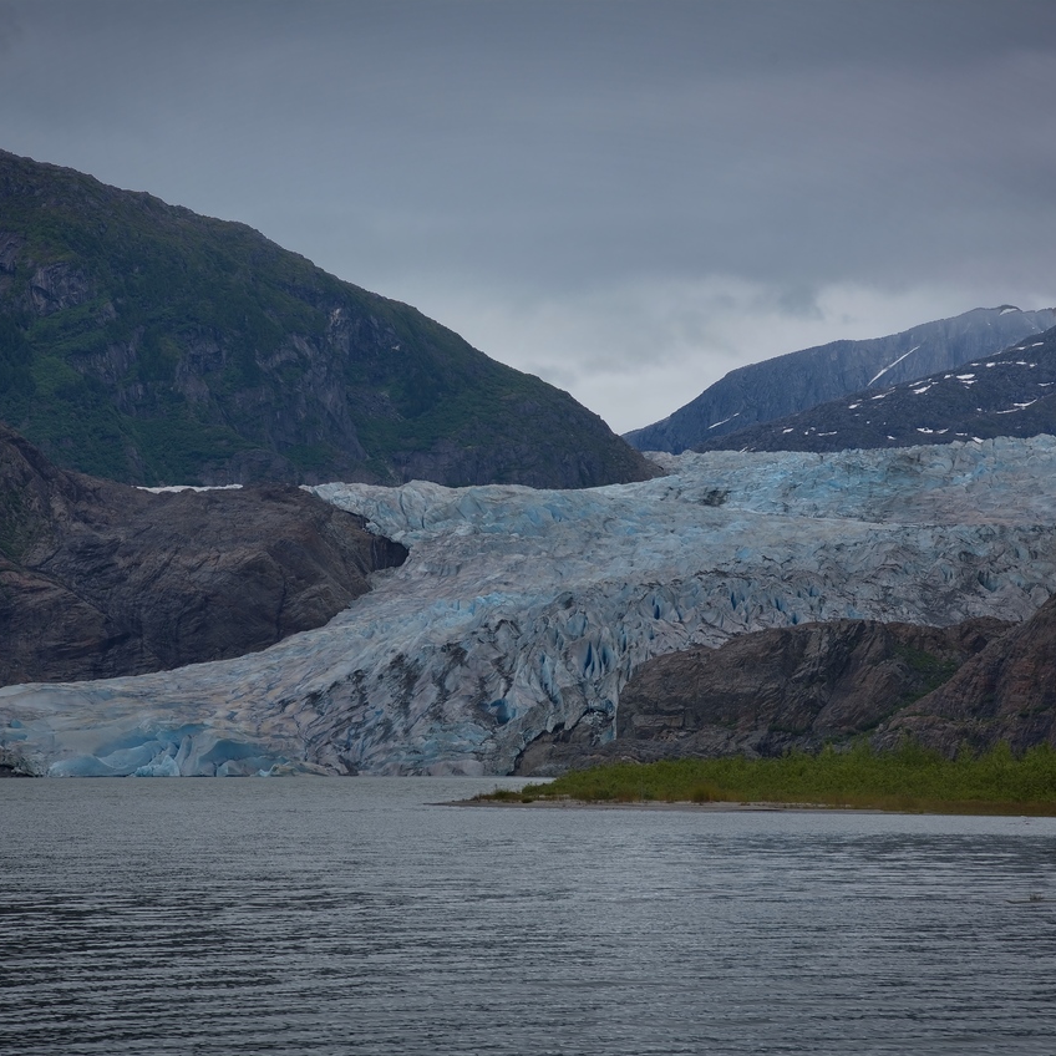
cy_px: 529
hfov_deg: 16.0
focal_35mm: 109
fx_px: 3762
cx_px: 544
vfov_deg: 16.0
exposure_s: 1/320
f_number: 9
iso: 100
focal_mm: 85
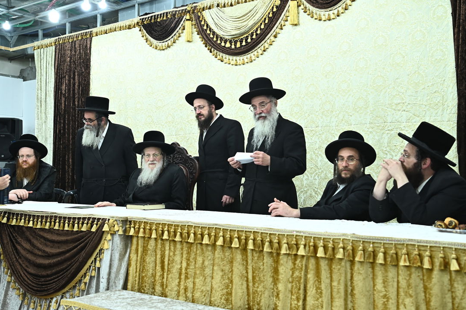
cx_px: 216
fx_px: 569
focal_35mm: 44
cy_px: 164
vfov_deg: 30.5
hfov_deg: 44.5
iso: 1000
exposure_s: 1/125
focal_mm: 34
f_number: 4
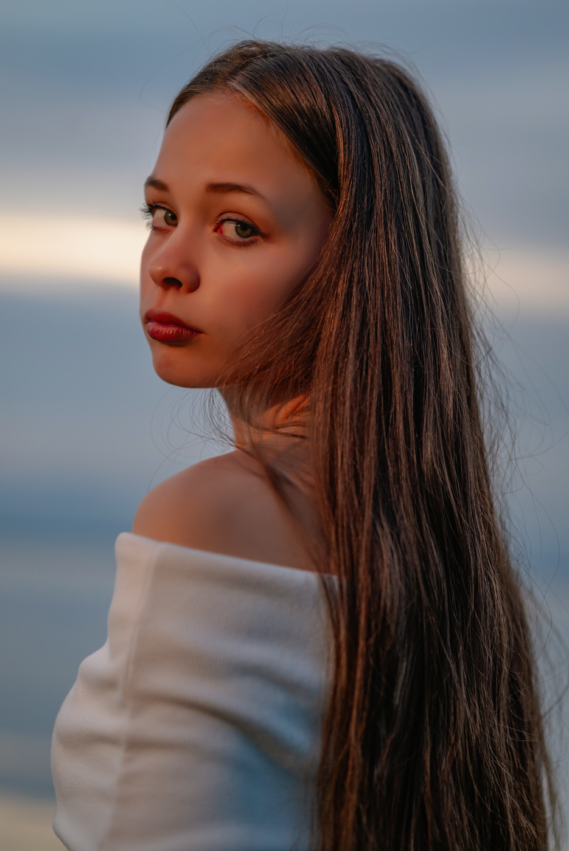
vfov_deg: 23.9
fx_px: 2013
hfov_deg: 16.1
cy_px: 426
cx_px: 284
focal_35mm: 85
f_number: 2.2
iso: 100
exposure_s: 1/400
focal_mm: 85
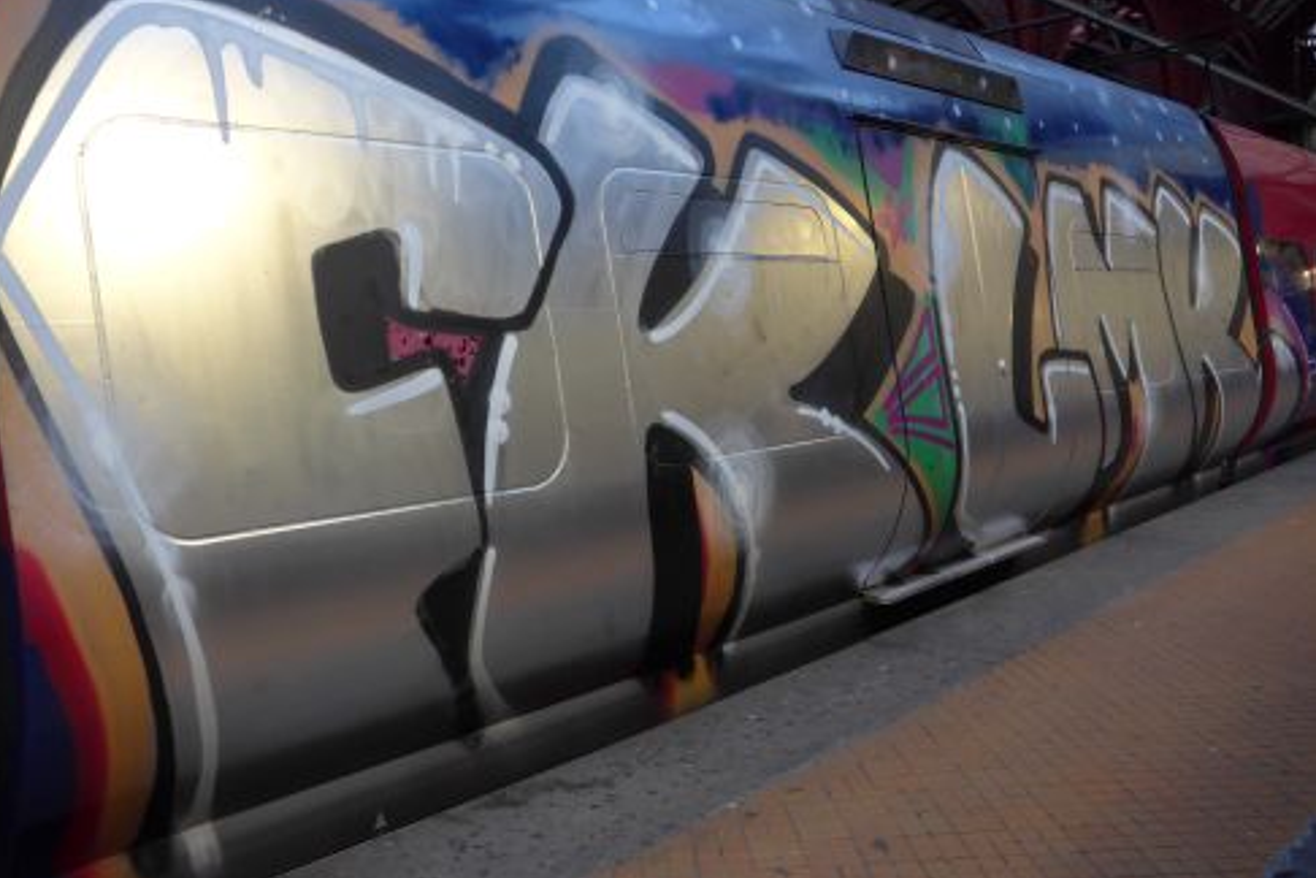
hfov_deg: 60.3
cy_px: 432
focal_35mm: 31
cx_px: 642
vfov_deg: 42.3
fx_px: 1133
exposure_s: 1/60
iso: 250
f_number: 2
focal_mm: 6
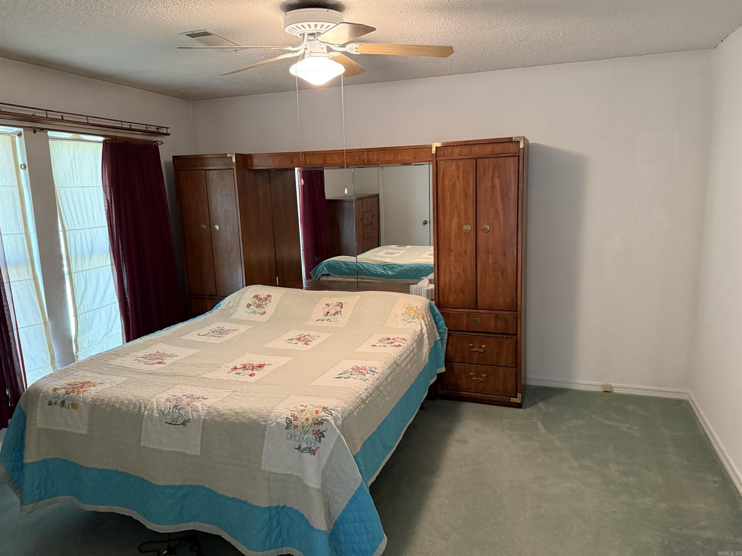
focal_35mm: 24
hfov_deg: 71.6
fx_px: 514
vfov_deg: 56.8
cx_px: 371
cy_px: 278
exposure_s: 1/60
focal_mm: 6.76
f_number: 1.78
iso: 800
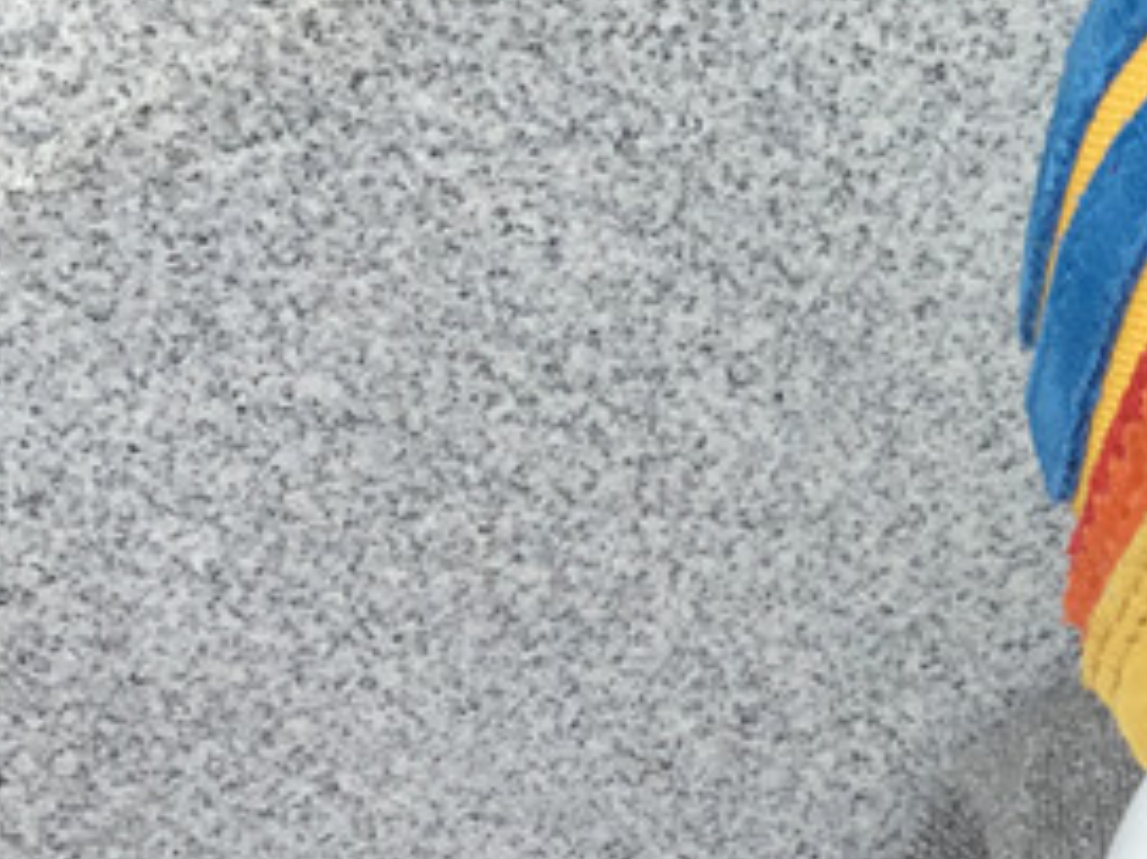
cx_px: 1744
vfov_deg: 14.3
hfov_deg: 17.2
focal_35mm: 103
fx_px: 3411
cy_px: 324
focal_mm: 3.3
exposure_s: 1/463
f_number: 2.4
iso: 25
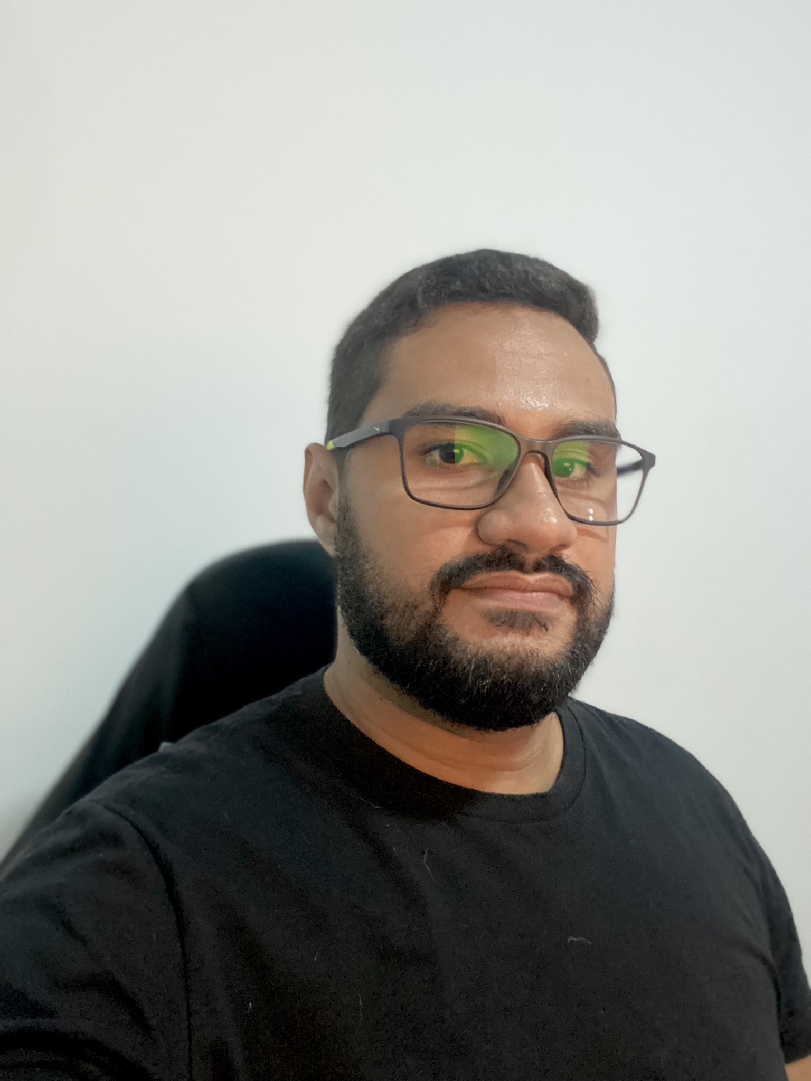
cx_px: 406
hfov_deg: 46.8
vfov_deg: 60.0
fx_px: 937
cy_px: 540
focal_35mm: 30
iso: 640
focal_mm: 2.71
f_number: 2.2
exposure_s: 1/20
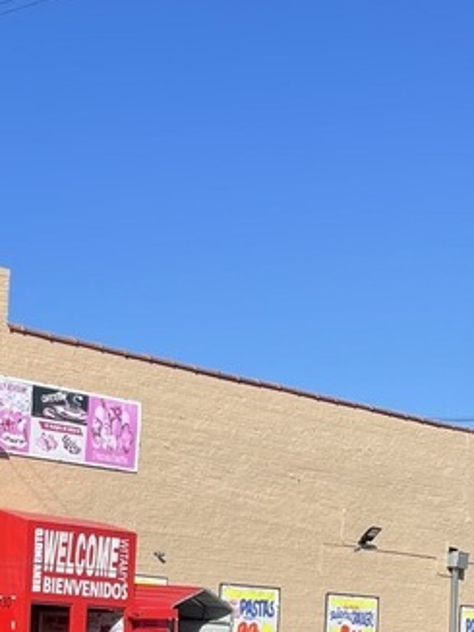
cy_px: 663
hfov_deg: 16.1
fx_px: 1571
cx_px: -180
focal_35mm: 86
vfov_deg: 21.8
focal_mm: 4.2
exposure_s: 1/4000
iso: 32
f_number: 1.6
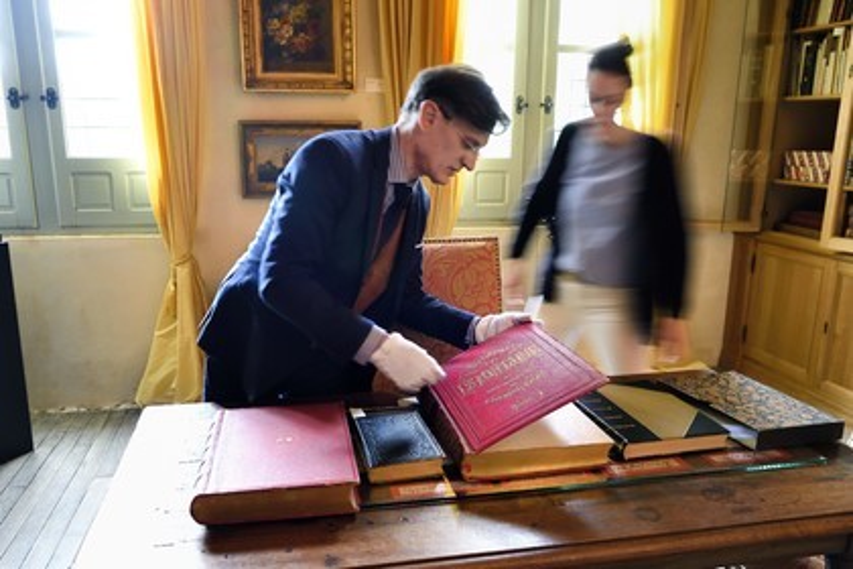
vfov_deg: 45.0
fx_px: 687
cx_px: 426
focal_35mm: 29
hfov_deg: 63.7
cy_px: 284
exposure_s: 1/13
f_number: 6.3
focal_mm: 29
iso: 1600
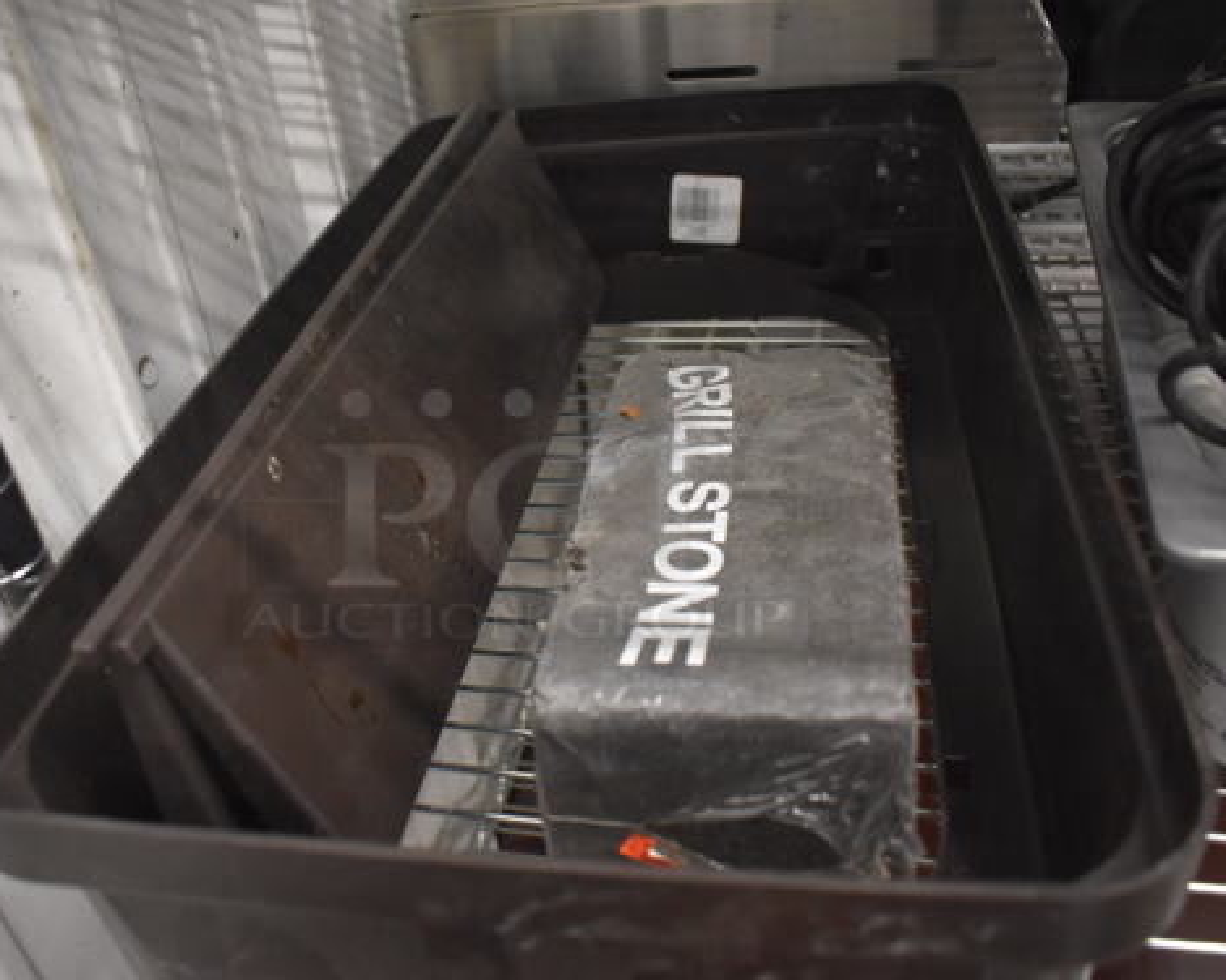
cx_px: 518
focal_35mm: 33
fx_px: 1197
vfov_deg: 44.5
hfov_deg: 54.0
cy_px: 510
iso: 3200
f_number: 3.5
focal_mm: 18
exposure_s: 1/125
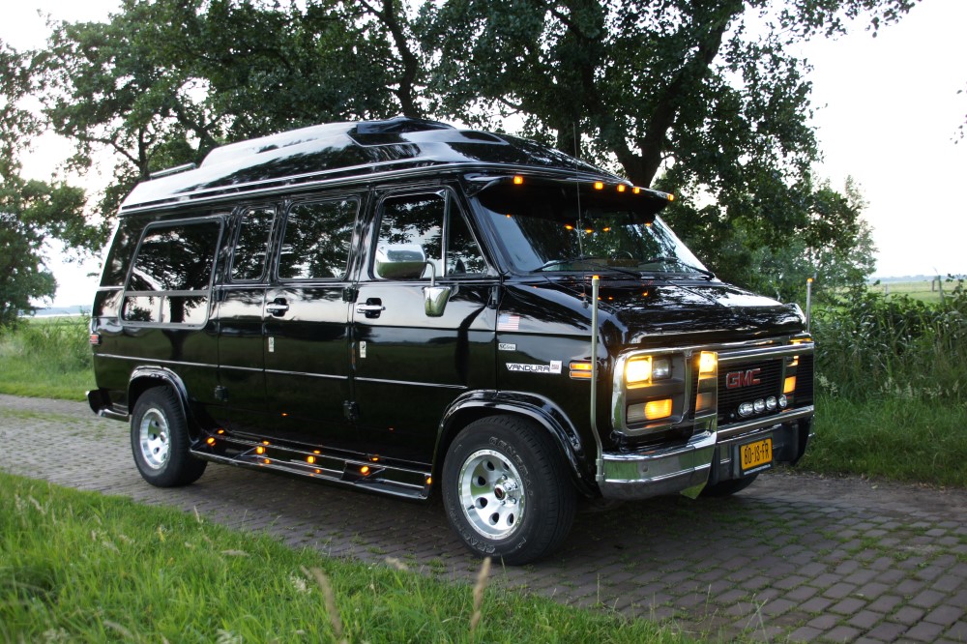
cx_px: 484
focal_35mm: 33
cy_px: 322
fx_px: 886
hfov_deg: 57.2
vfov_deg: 39.9
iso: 200
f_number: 4
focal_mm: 22
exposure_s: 1/20
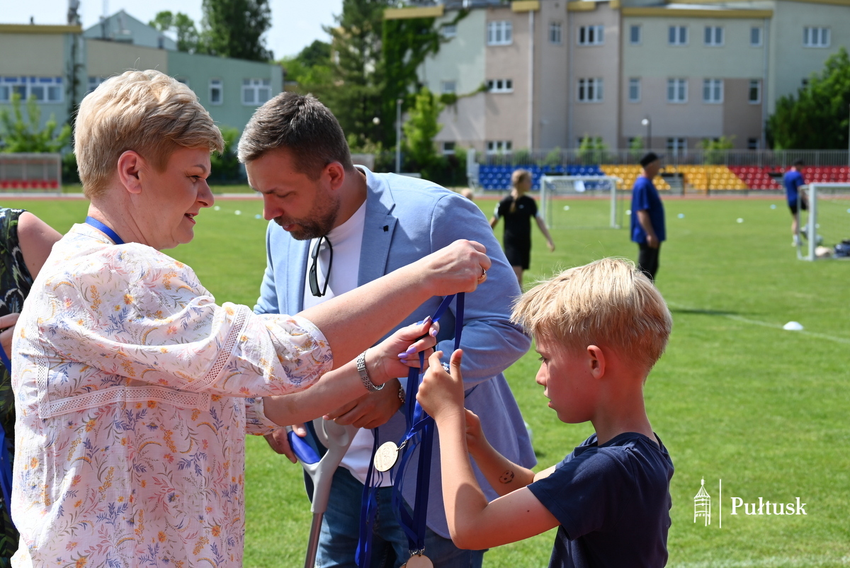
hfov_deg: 40.3
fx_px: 1158
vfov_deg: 27.6
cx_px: 425
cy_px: 284
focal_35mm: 49
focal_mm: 49
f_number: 6.3
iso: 100
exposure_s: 1/320
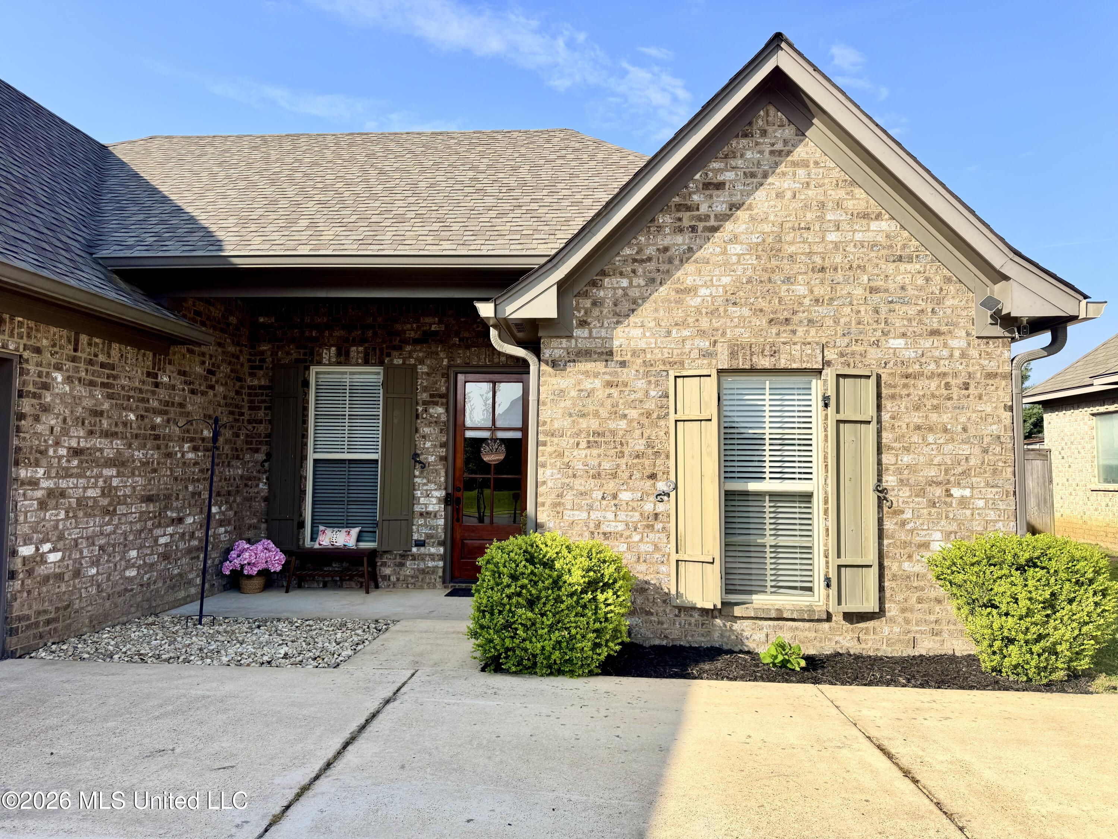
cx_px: 559
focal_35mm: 24
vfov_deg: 56.8
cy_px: 420
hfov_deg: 71.6
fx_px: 775
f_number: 1.78
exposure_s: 1/3597
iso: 80
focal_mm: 6.76
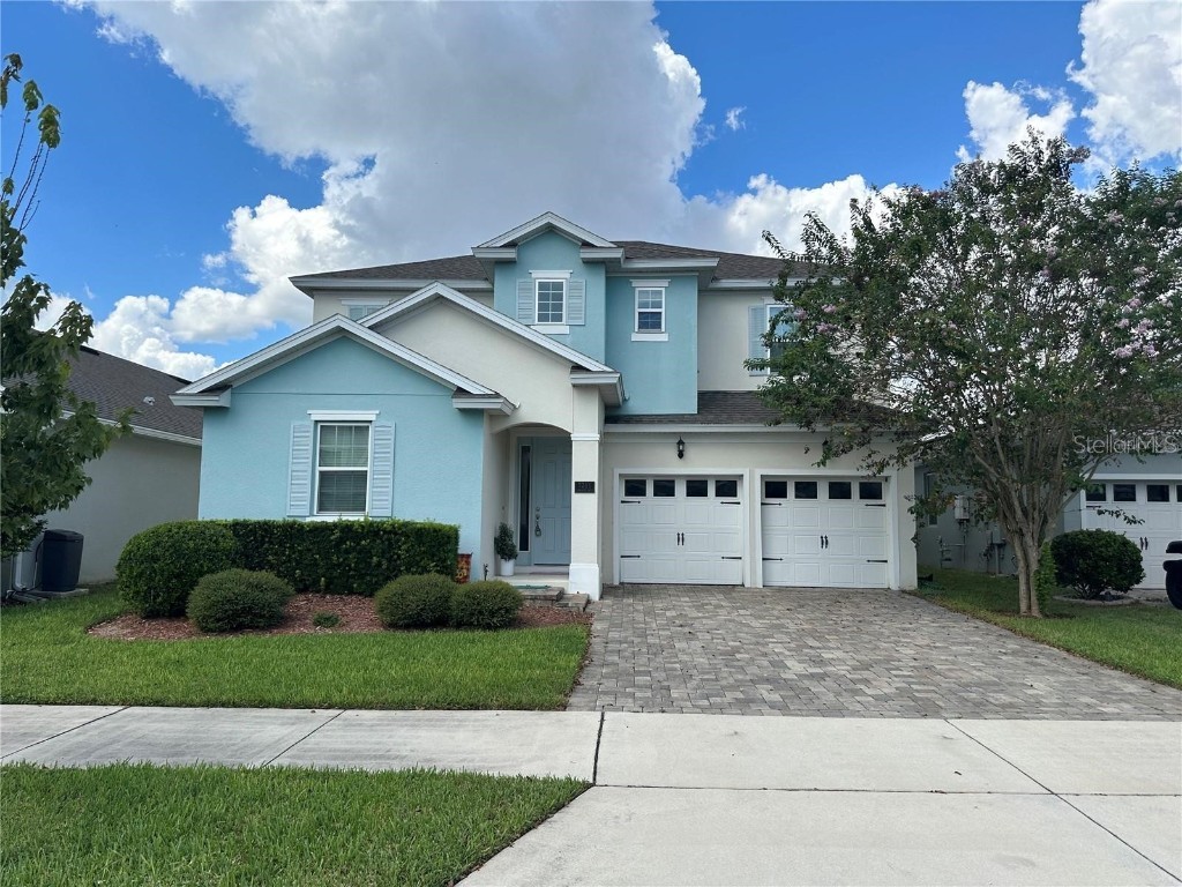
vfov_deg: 56.8
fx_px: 820
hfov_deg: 71.6
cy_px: 444
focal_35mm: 24
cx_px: 591
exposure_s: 1/3717
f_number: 1.78
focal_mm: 6.86
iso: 80
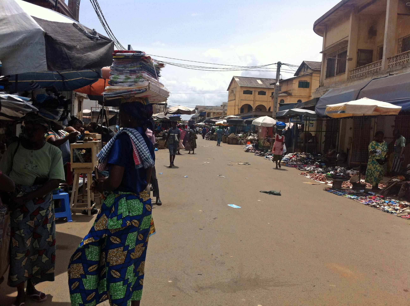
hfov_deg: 52.7
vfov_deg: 40.6
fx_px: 414
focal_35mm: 35
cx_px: 205
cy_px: 153
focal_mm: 3.85
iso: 80
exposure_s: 1/1436
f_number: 2.8
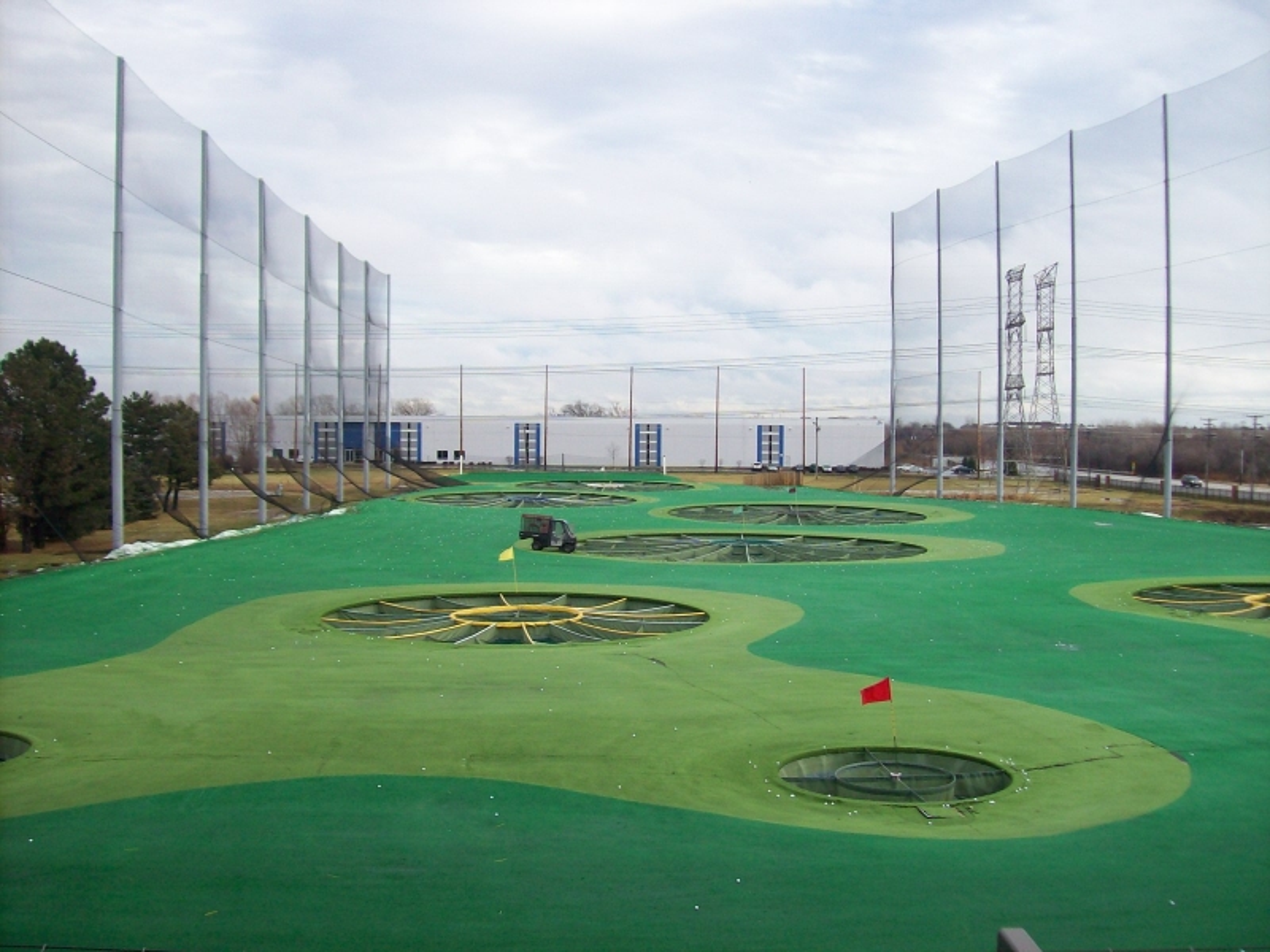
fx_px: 1321
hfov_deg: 51.4
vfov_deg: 39.7
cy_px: 476
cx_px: 635
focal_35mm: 36
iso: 80
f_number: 2.7
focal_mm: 6
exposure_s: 1/756
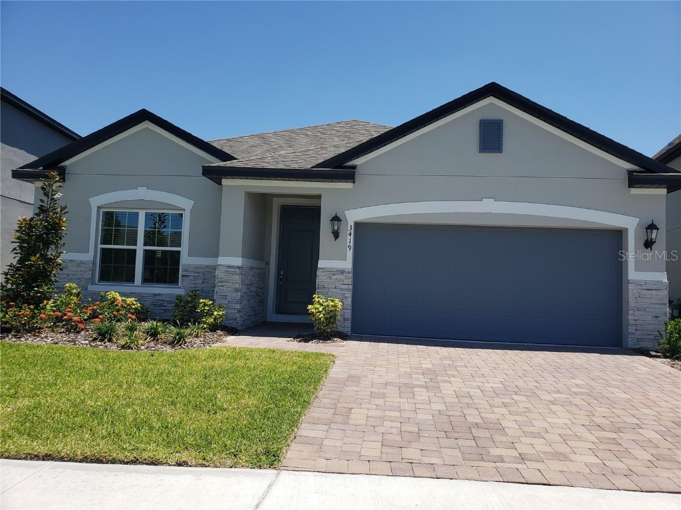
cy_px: 255
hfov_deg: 67.3
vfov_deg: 53.1
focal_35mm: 26
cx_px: 340
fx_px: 511
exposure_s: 1/1454
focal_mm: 4.3
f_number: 2.4
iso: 50
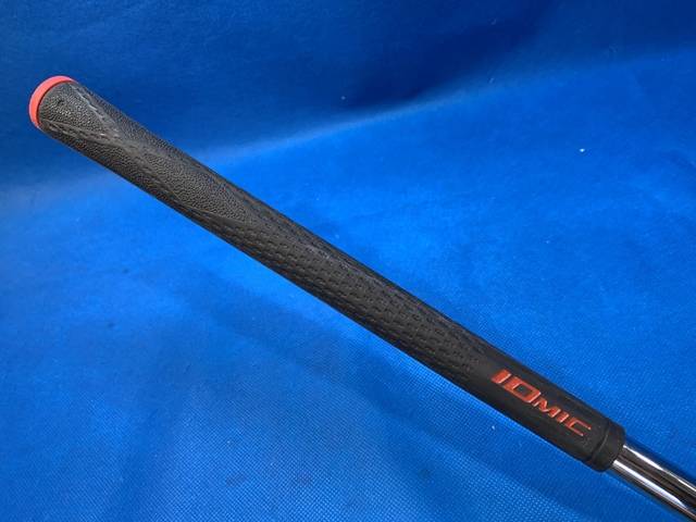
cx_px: 348
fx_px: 523
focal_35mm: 26
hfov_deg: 67.3
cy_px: 261
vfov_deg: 53.1
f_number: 1.8
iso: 100
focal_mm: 4.25
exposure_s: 1/60
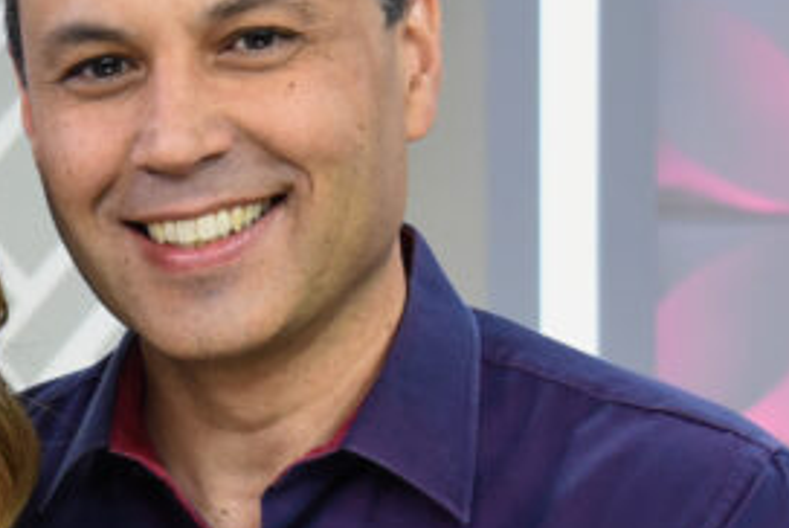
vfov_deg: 7.3
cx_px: -200
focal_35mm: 188
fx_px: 4125
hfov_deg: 10.7
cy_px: 608
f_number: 6.3
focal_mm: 50
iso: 2500
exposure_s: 1/100
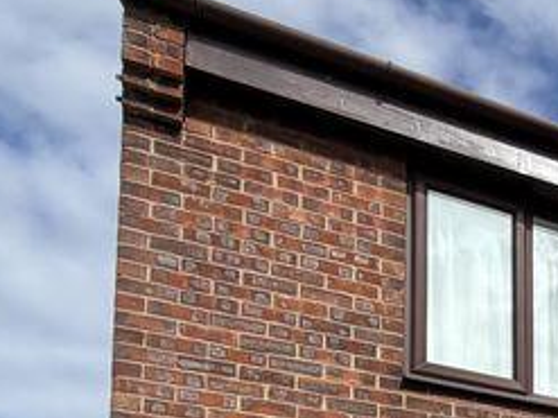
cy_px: 687
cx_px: 877
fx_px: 934
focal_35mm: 58
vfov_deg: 20.3
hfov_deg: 24.3
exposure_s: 1/809
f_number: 2.2
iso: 20
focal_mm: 2.22
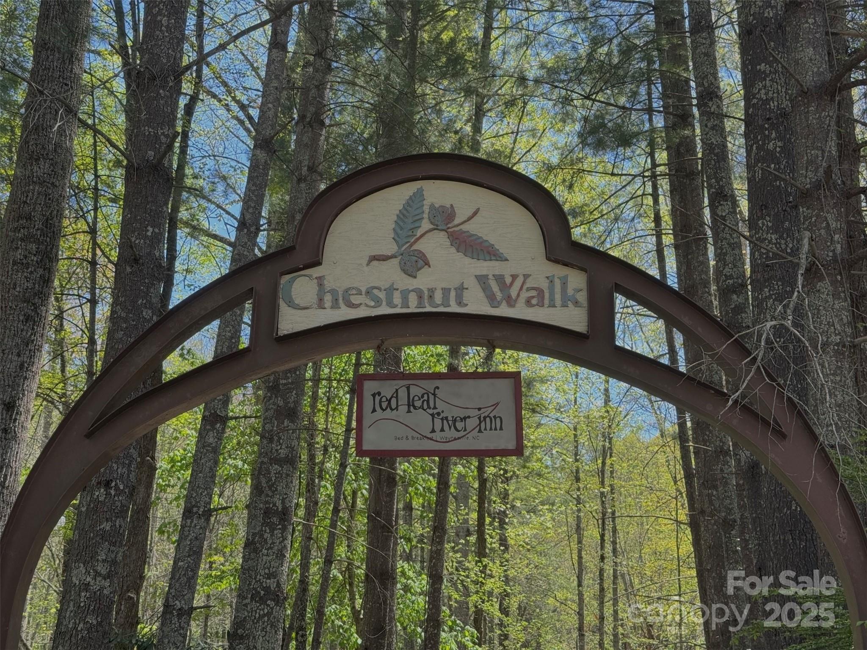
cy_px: 325
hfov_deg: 39.7
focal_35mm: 48
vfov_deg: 30.3
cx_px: 434
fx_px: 1202
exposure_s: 1/651
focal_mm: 6.76
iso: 64
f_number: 1.78
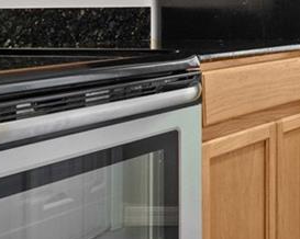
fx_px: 781
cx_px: 624
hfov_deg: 16.1
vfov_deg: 17.0
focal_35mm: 88
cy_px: -3
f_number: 8
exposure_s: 1/5
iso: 500
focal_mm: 16
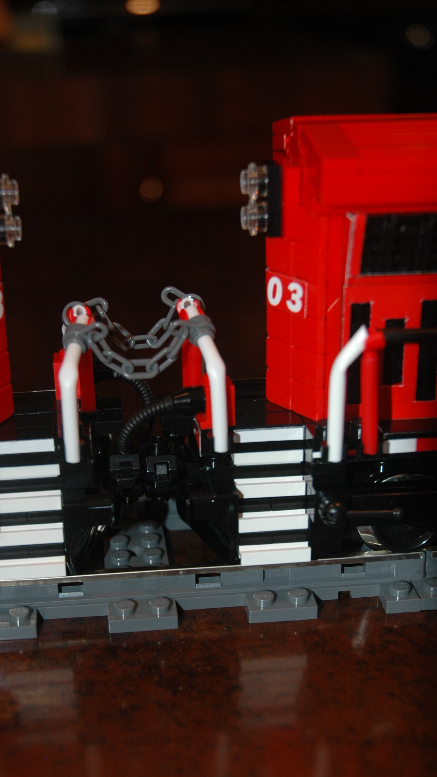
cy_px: 458
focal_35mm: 64
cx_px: 150
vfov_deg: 32.8
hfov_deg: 18.8
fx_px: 1319
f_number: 4.2
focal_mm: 34
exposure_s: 1/60
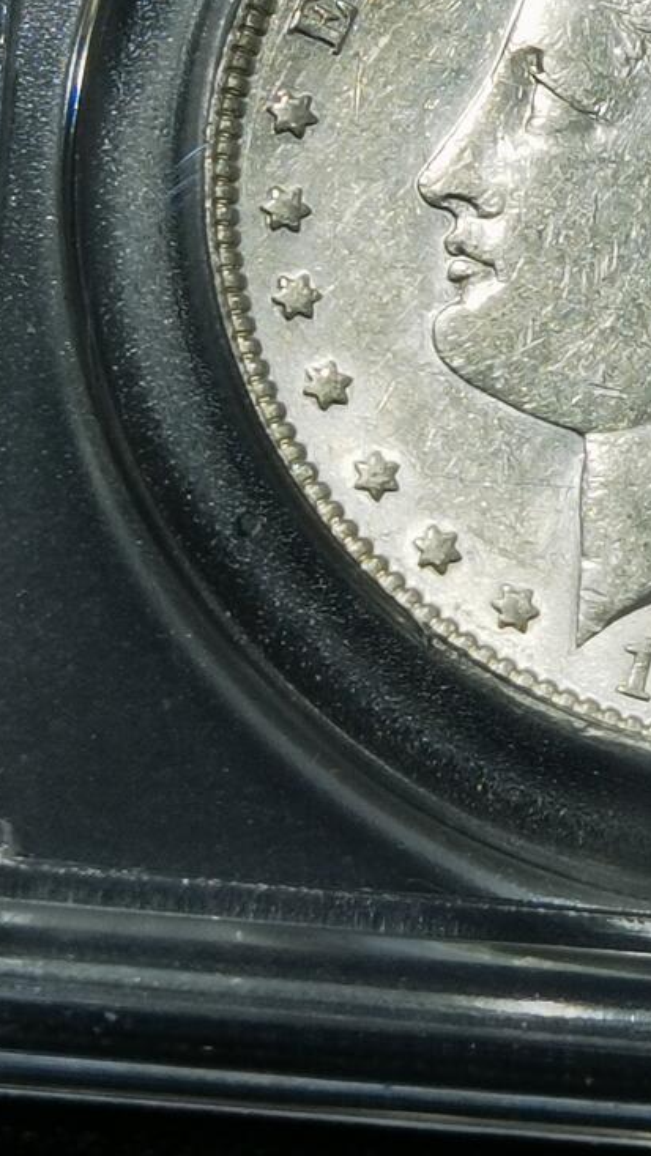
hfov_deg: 6.7
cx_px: 750
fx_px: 5492
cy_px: 66
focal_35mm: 179
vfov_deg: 11.9
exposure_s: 1/116
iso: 50
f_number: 1.9
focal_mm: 6.67
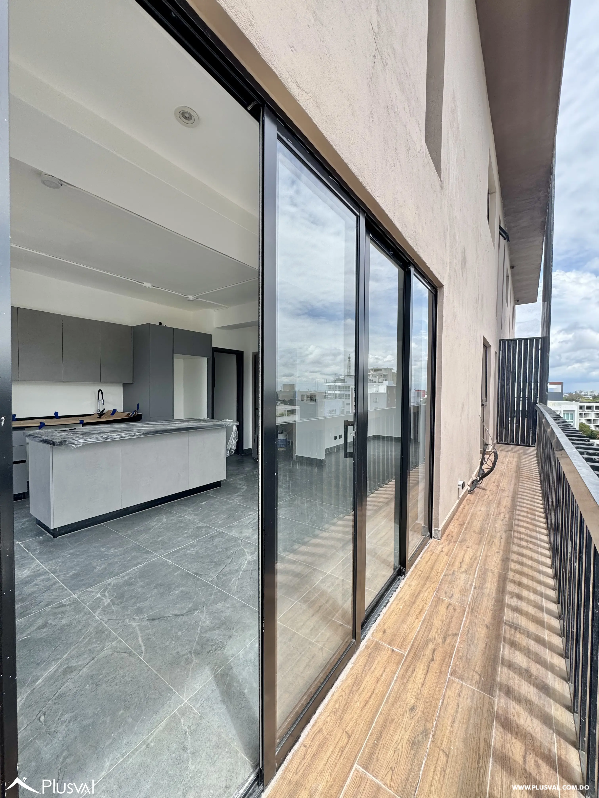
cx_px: 300
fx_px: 323
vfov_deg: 102.1
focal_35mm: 14
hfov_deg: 85.7
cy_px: 399
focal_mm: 2.22
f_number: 2.2
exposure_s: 1/779
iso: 40
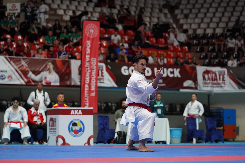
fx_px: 687
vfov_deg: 13.6
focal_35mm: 101
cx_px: 122
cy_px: 82
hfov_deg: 20.2
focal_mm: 101
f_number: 2.8
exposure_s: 1/1000
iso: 5000
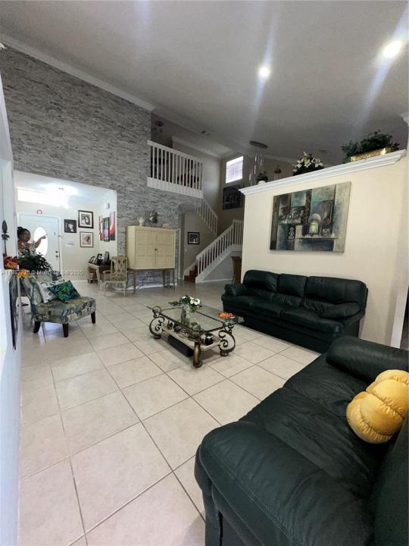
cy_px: 273
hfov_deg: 85.7
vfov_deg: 102.1
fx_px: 221
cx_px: 204
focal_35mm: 14
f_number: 2.2
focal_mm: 2.22
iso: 160
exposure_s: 1/60
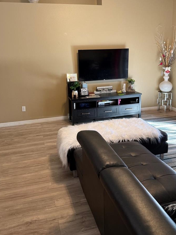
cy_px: 93
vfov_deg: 56.3
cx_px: 94
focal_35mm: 32
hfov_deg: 44.1
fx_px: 217
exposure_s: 1/60
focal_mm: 6.76
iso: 200
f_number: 1.78
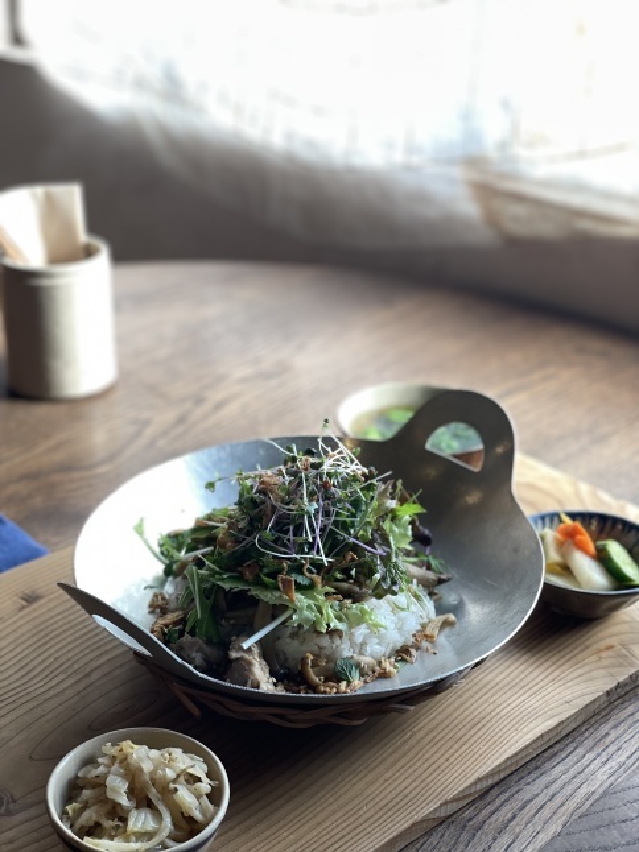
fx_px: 1281
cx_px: 320
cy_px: 426
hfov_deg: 28.0
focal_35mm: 52
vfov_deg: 36.8
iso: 64
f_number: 2
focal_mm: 6
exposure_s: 1/122
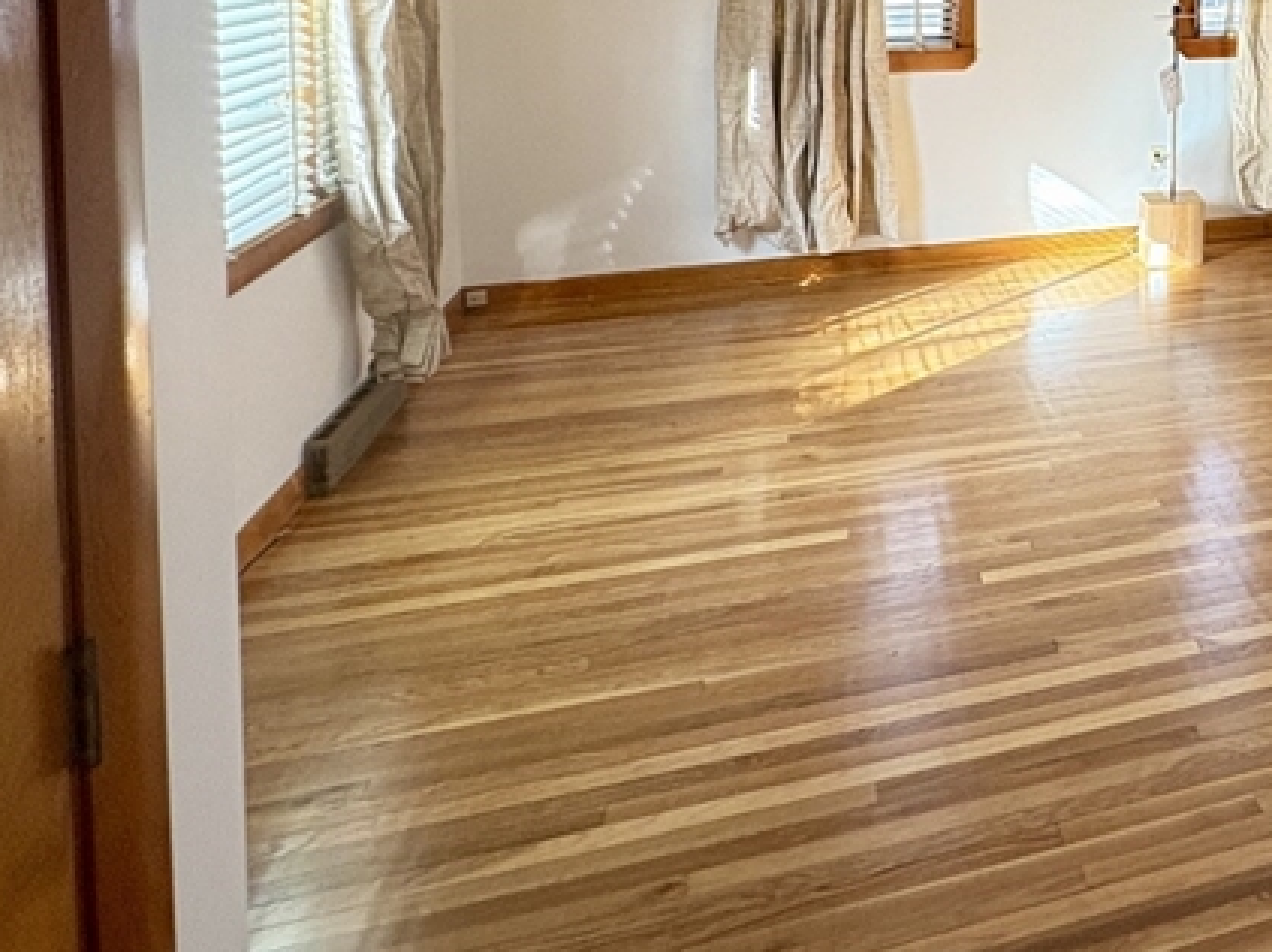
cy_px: -27
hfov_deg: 44.5
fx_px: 1249
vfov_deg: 36.9
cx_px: 1317
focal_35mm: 34
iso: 250
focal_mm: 2.22
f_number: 2.2
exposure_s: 1/60
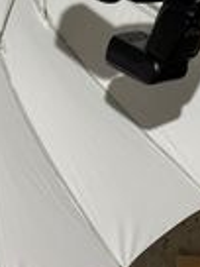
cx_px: 127
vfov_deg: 13.6
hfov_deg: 10.5
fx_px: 1086
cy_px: -49
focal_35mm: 141
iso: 640
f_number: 1.78
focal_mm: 6.86
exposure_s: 1/30
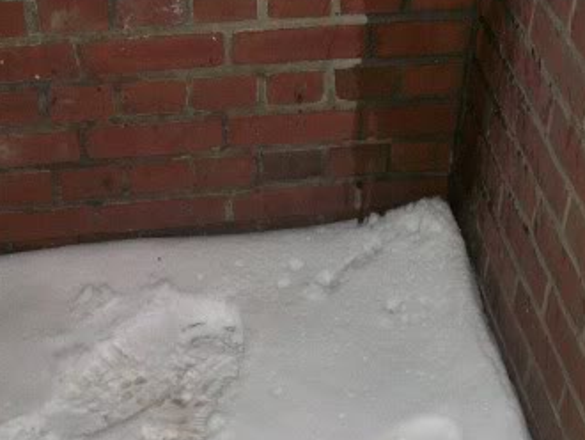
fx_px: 1049
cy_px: 371
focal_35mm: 62
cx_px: 335
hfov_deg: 31.1
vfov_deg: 23.2
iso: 120
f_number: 2.8
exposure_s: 1/60
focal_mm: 5.7
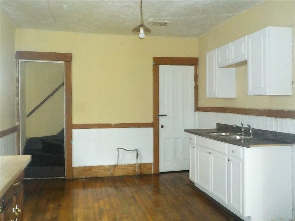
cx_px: 148
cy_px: 110
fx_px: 256
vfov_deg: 46.8
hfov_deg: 60.0
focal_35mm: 30
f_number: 3.3
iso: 800
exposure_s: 1/6
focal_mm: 4.1
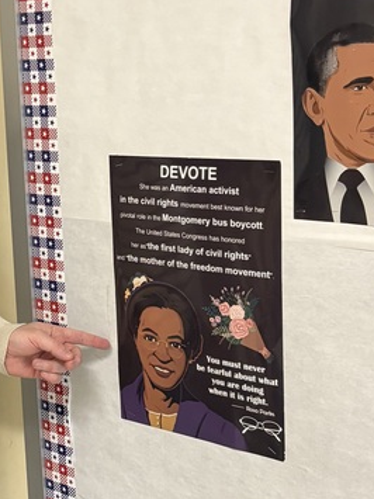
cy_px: 280
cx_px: 0
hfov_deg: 19.1
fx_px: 1081
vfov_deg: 26.0
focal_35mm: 75
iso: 320
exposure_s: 1/60
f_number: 1.6
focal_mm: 5.96
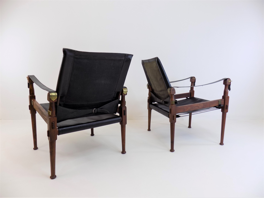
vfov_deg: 58.9
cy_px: 99
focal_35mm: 23
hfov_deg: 73.9
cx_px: 132
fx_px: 175
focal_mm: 4
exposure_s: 1/30
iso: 80
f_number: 3.1
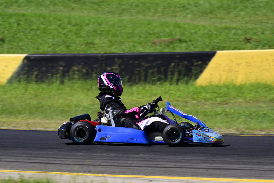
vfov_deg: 4.3
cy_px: 94
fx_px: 2436
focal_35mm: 320
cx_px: 136
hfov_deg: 6.4
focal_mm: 310
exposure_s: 1/640
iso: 400
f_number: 11
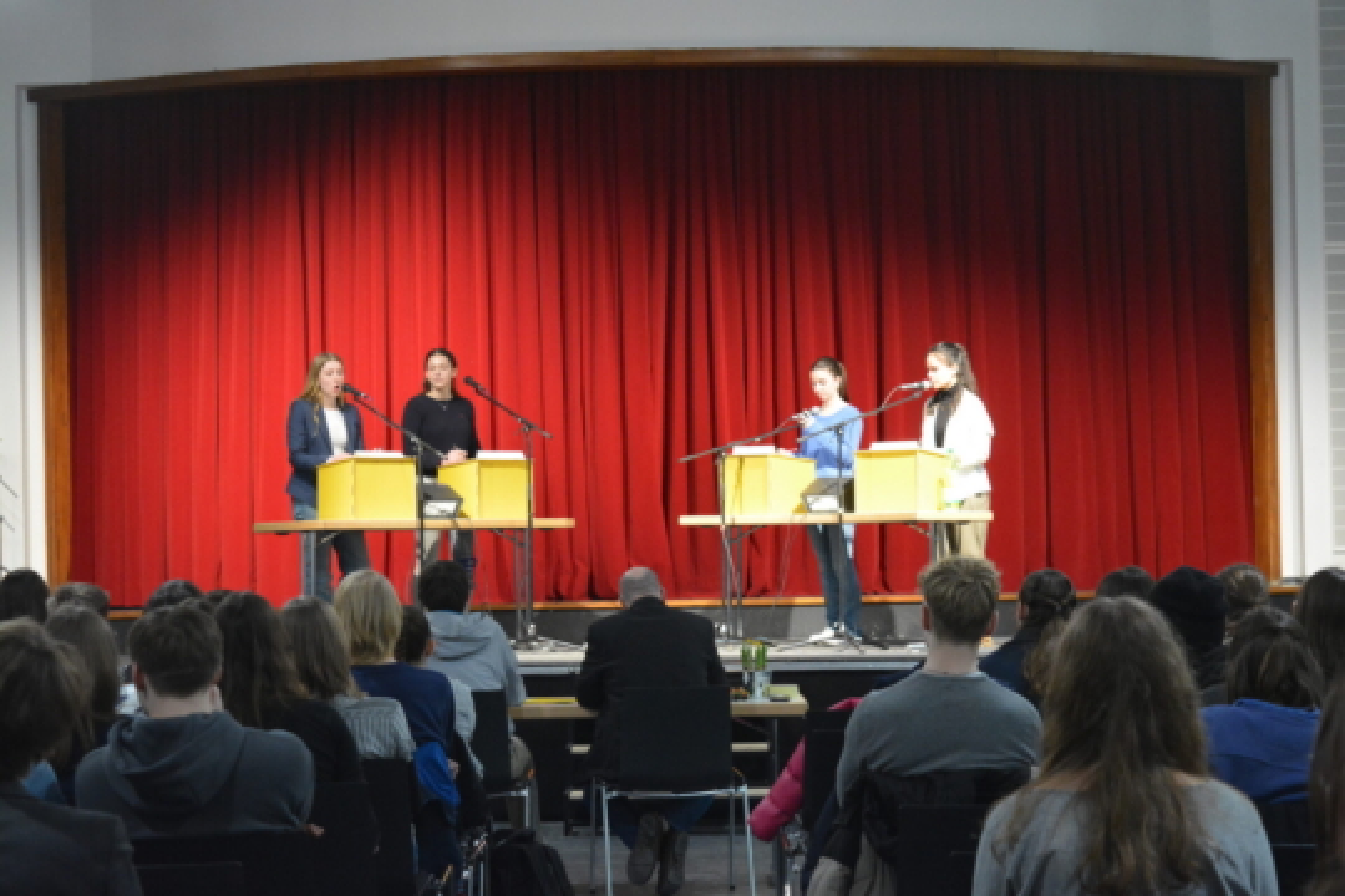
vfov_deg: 16.6
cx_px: 672
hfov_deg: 24.6
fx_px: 3082
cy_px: 448
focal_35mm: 82
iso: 3200
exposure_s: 1/30
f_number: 5.6
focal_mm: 55
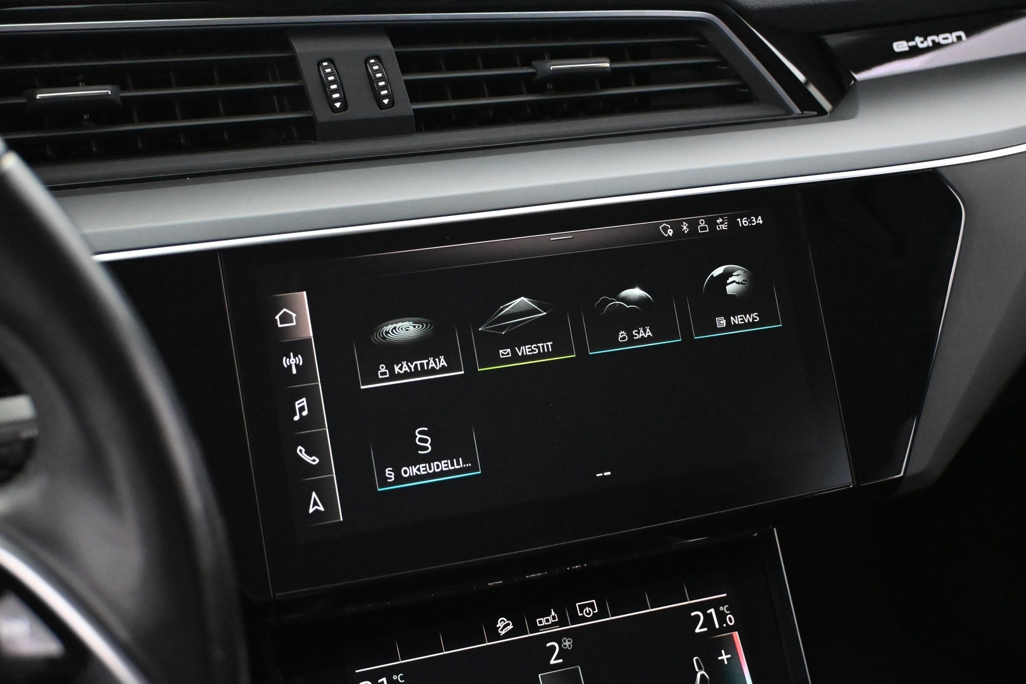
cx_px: 513
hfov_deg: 40.5
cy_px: 342
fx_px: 1389
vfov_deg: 27.7
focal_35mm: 49
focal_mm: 32.5
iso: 9000
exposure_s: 1/60
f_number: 5
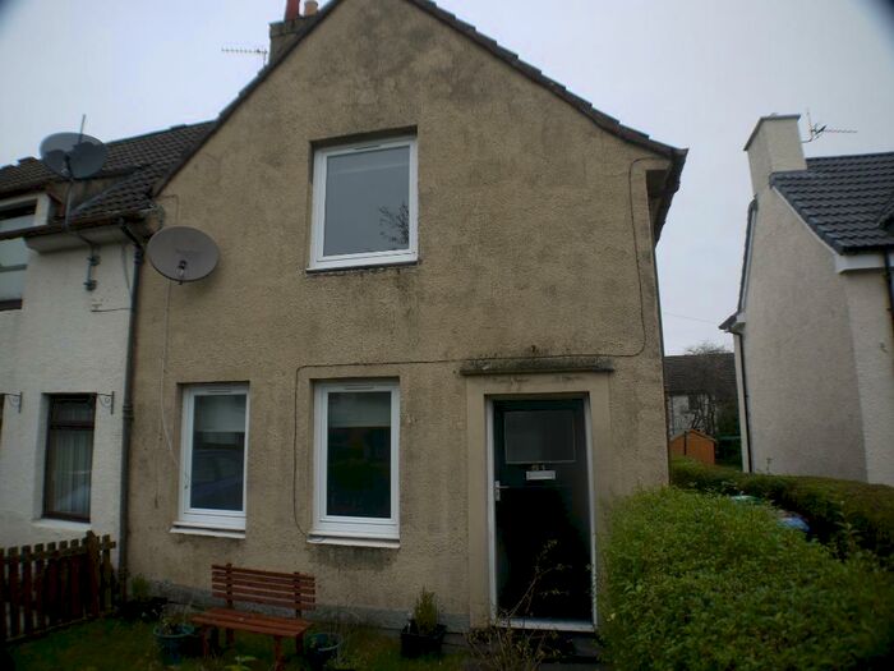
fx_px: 723
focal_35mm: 28
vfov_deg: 49.7
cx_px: 447
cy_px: 336
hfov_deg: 63.4
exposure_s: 1/60
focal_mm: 14
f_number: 3.5
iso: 100
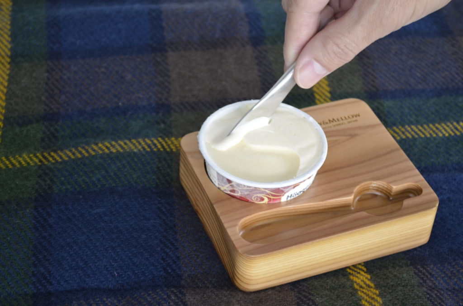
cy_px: 153
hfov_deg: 24.7
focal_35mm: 82
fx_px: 1059
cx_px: 232
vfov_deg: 16.5
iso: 450
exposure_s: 1/60
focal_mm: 55
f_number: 5.6
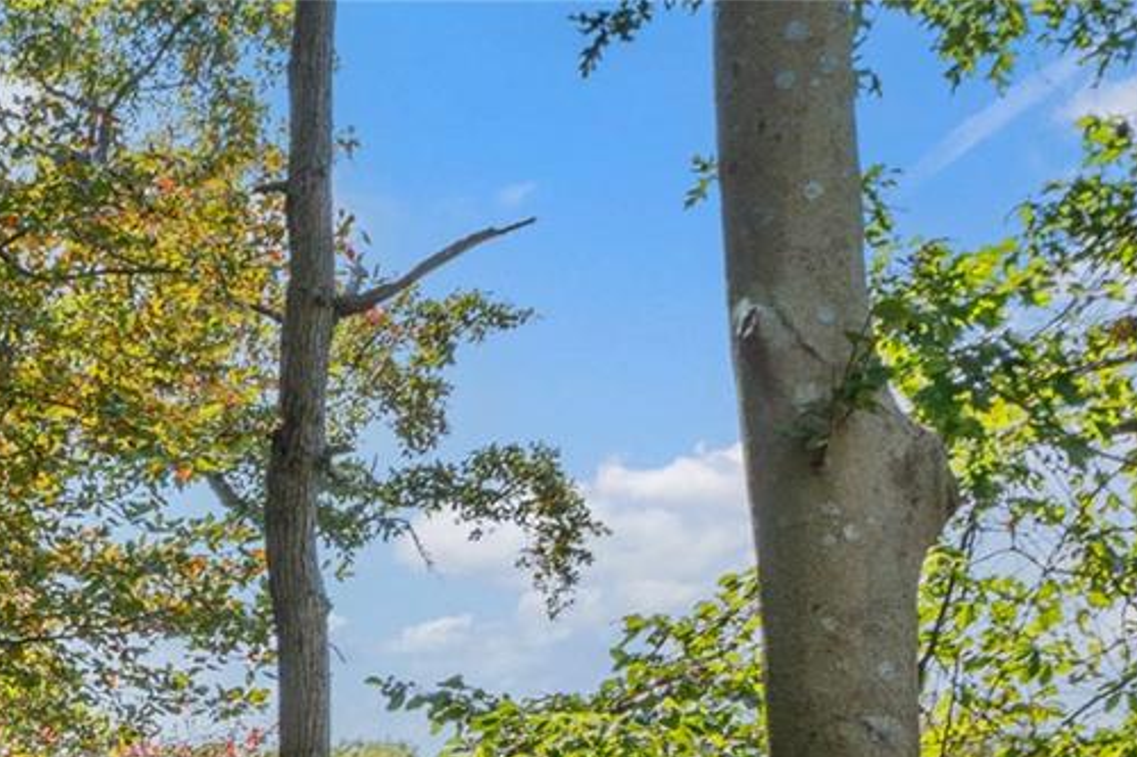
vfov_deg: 9.7
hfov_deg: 14.0
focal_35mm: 131
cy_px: 1549
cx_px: -864
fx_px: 4136
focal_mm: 32
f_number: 5.6
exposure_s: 1/500
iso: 250
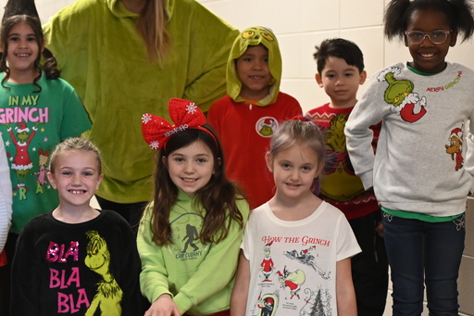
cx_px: 76
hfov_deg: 20.1
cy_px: 148
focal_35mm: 100
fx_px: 1316
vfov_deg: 13.7
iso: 2800
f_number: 2.8
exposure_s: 1/125
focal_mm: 50
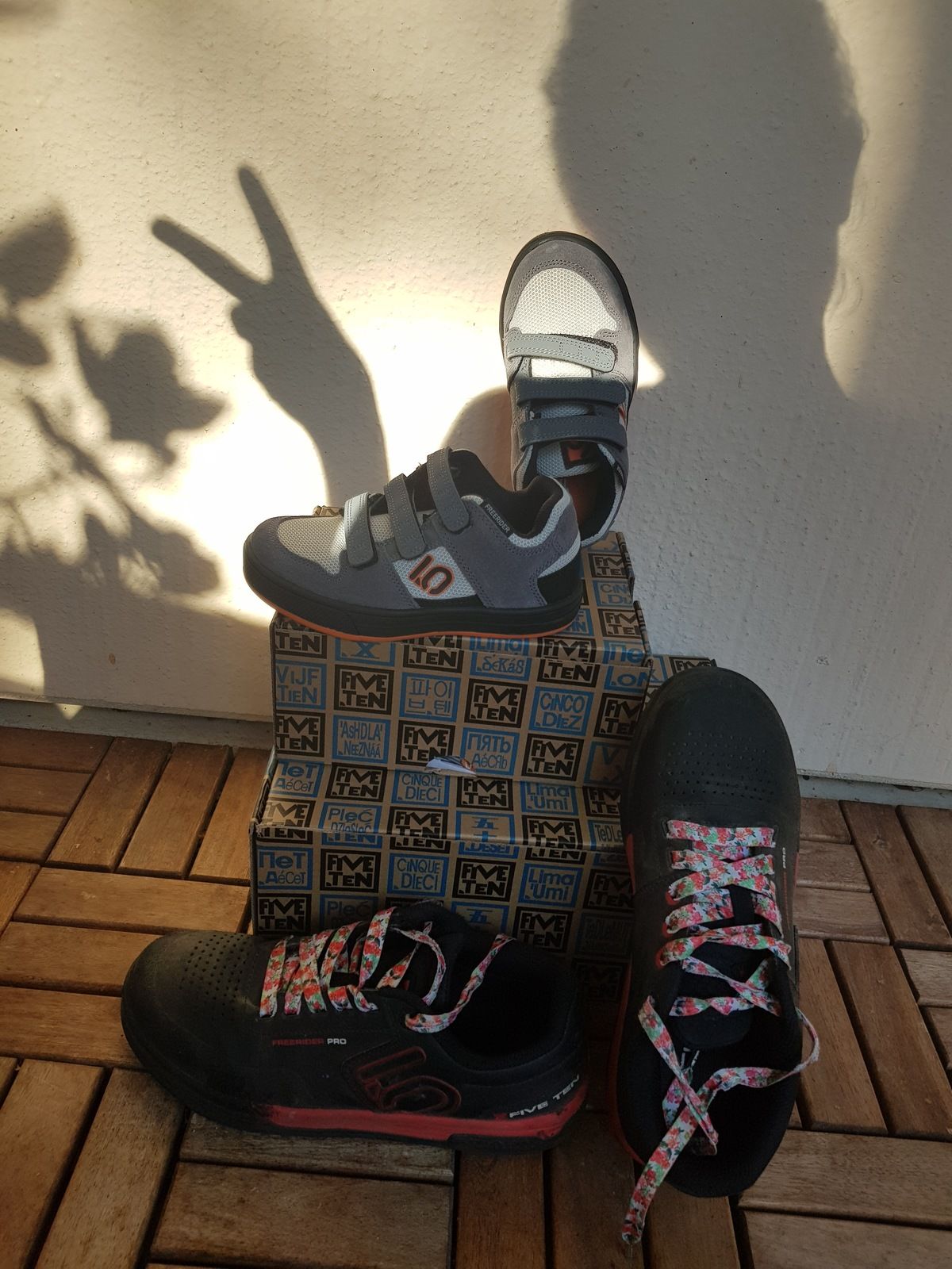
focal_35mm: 26
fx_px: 953
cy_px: 634
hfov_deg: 53.1
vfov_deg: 67.3
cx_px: 476
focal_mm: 4.2
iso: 40
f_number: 1.7
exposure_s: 1/492
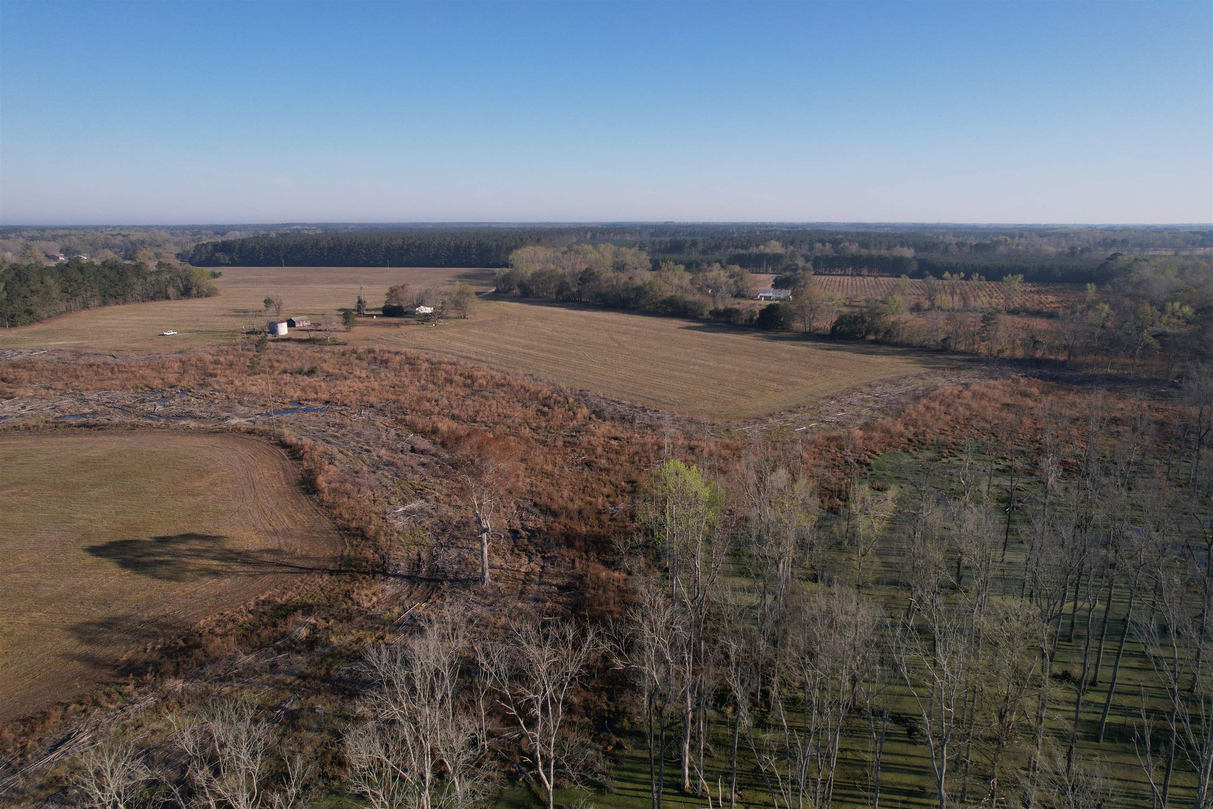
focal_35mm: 22
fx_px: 741
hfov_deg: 78.6
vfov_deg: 57.2
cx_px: 606
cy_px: 404
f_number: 2.8
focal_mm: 8.38
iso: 120
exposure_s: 1/2000
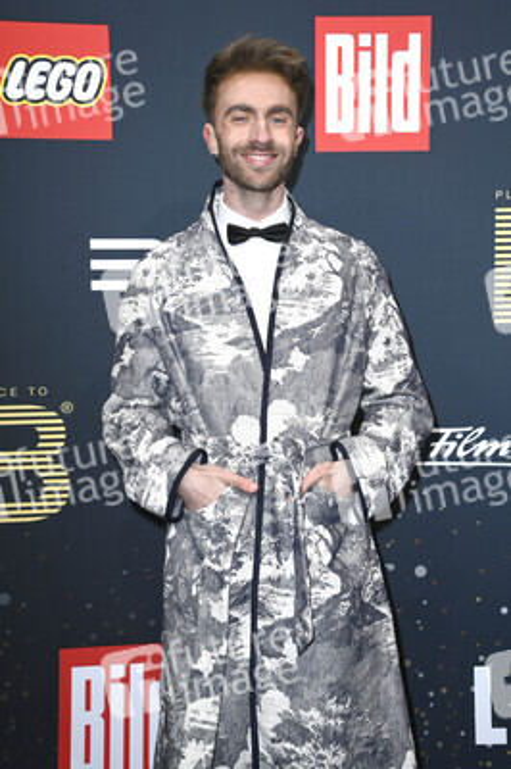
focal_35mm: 62
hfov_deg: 21.9
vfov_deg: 32.4
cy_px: 384
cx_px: 256
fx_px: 1322
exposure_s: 1/250
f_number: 5.6
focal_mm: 62
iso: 320
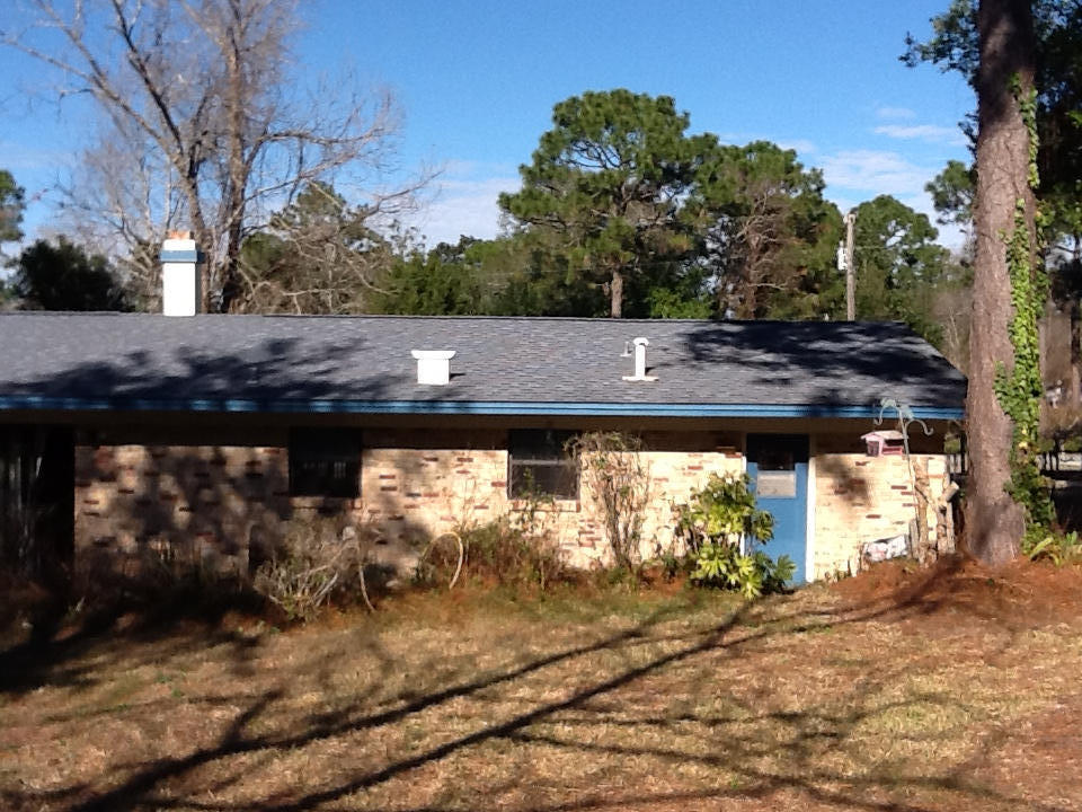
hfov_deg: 42.9
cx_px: 541
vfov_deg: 32.9
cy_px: 406
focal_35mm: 44
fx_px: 1375
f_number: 2.4
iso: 40
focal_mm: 2.03
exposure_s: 1/1274
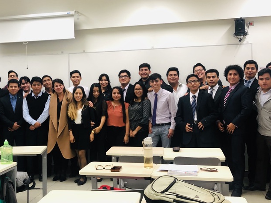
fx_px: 360
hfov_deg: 40.8
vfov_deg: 31.5
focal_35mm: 46
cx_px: 94
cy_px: 104
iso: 40
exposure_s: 1/17
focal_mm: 3.99
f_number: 1.8
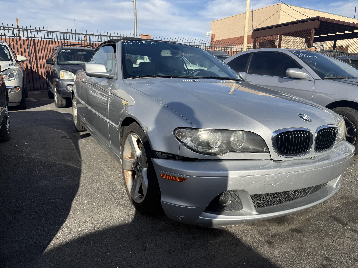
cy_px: 134
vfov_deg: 56.8
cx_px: 179
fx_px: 248
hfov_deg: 71.6
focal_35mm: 24
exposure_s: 1/4405
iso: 80
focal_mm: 6.76
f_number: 1.78
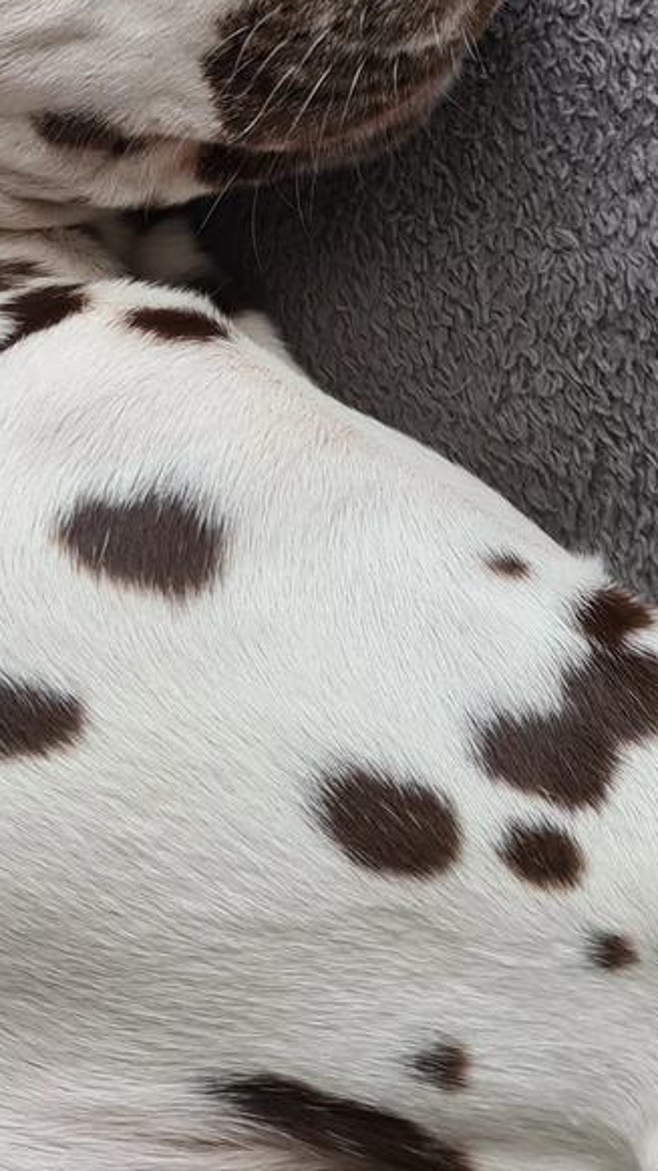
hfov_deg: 15.9
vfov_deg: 26.2
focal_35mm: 73
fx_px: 2266
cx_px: -112
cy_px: -185
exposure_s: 1/50
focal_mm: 5.4
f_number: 1.8
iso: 64
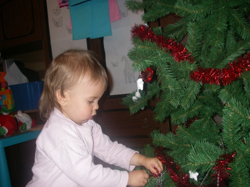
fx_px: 274
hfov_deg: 49.0
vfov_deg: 37.7
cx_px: 125
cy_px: 94
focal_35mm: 38
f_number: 3.3
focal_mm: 6.3
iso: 200
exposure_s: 1/40
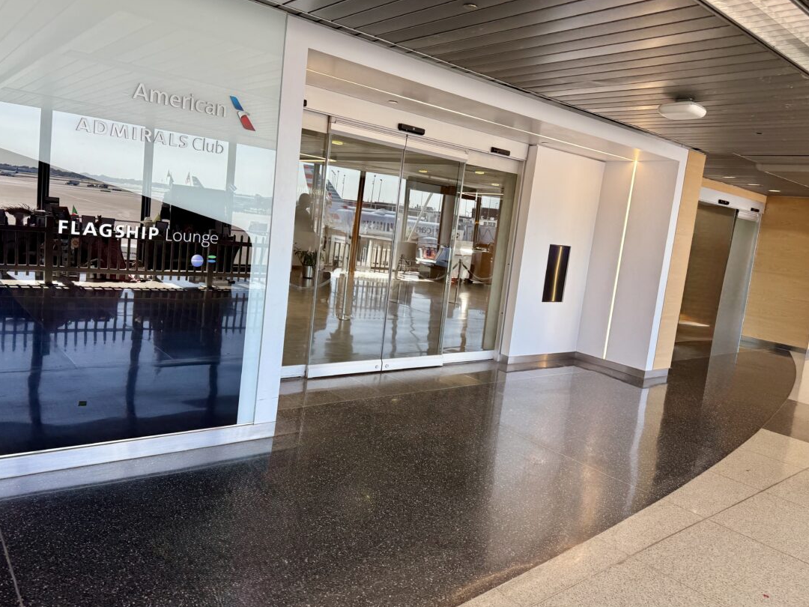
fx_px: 608
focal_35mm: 26
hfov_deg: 67.3
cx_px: 422
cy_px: 298
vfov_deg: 53.1
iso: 64
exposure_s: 1/184
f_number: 1.78
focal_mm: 6.76
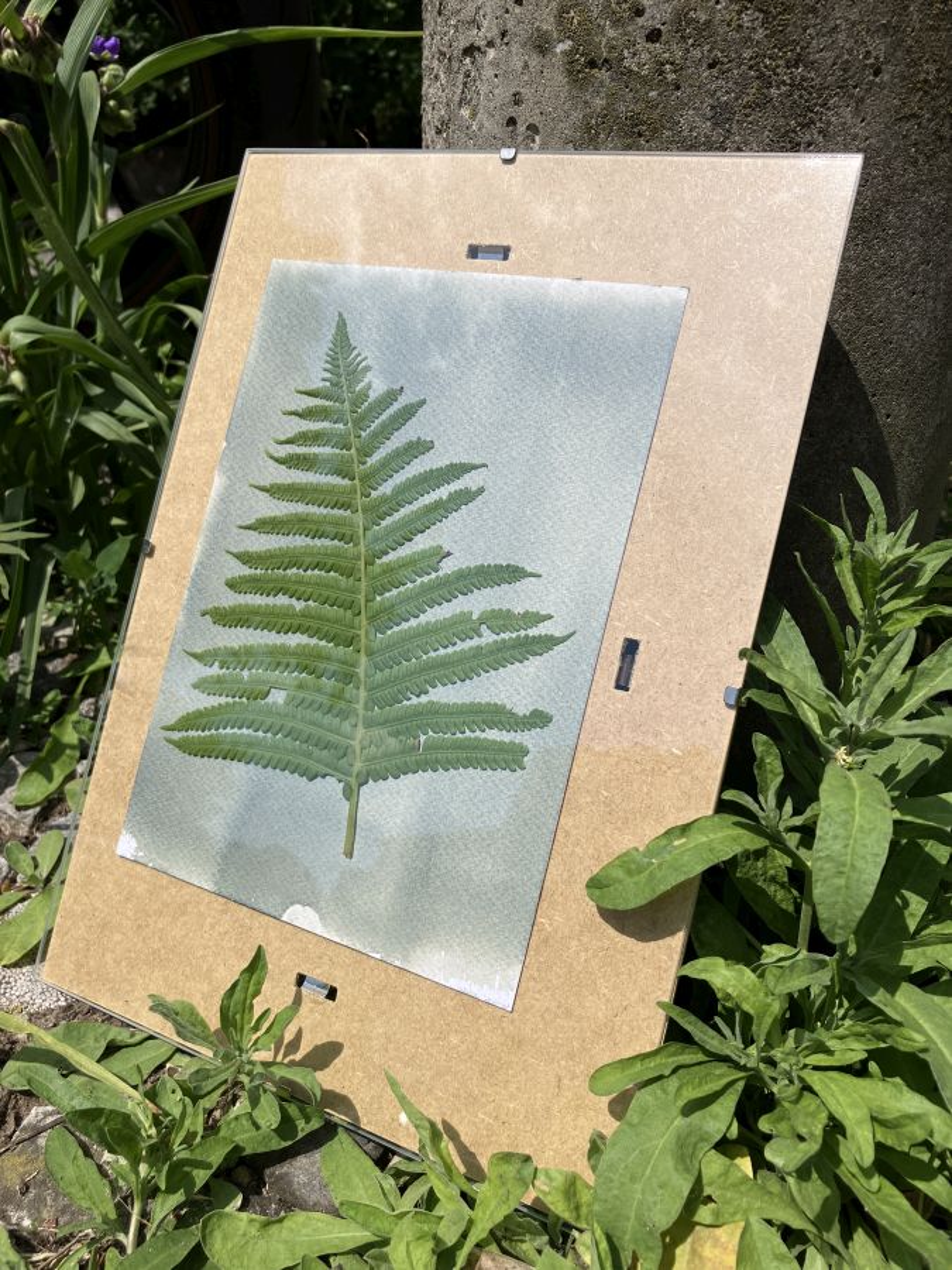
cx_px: 476
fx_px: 1027
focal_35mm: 28
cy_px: 635
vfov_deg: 63.4
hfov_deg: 49.7
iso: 32
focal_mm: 3.99
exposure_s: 1/4878
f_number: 1.8
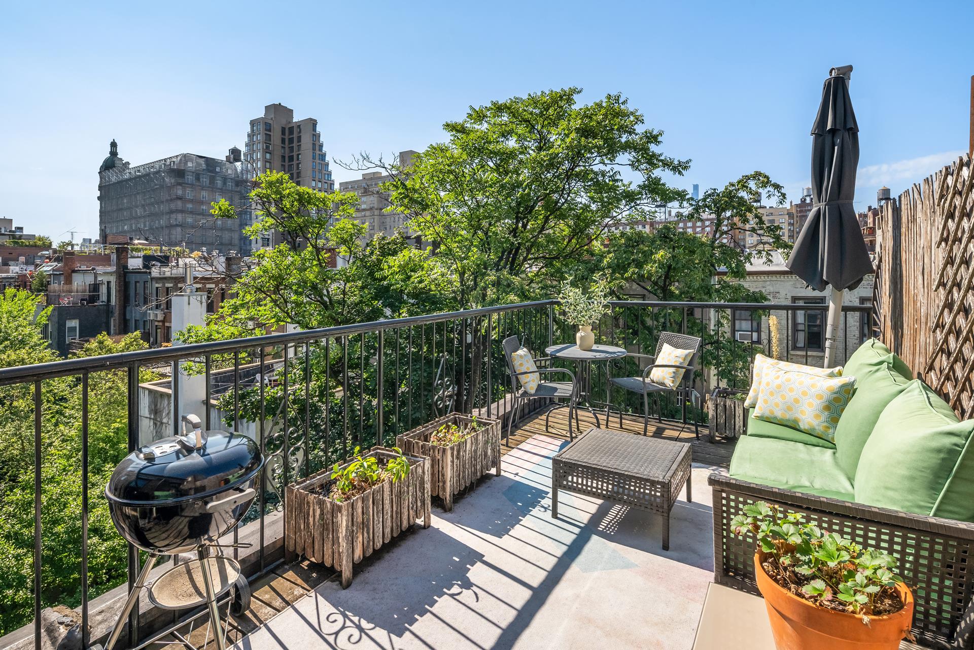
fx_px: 460
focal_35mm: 17
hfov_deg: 93.3
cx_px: 487
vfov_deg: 70.4
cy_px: 325
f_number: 13
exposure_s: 1/800
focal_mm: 17
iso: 1000
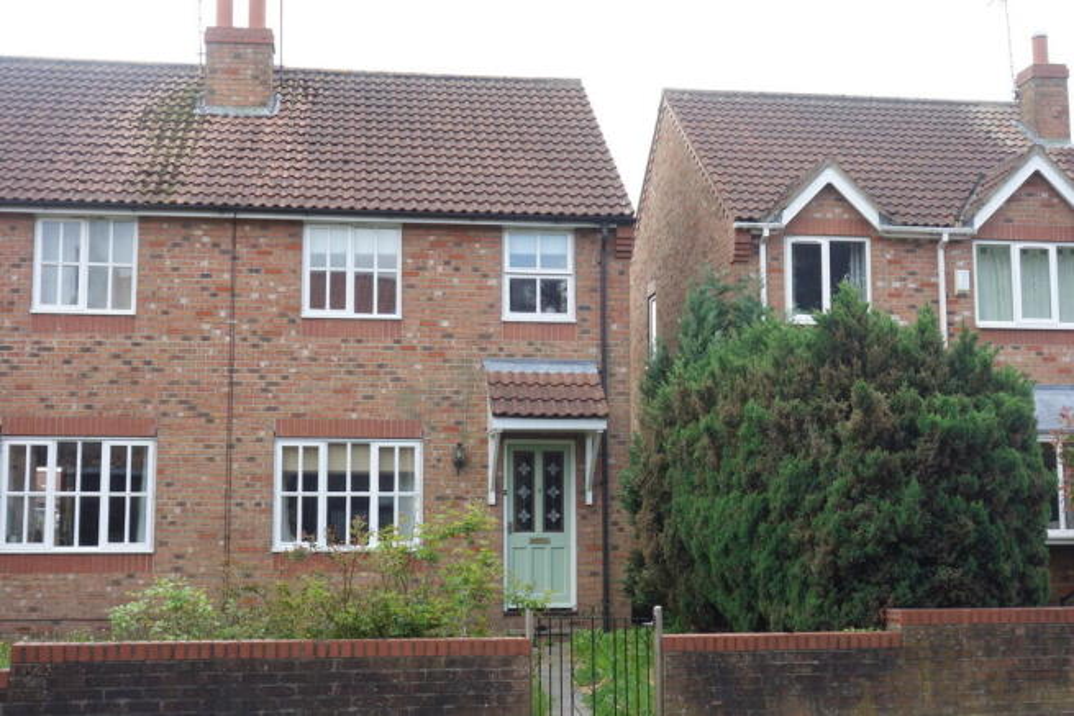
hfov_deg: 39.6
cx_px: 537
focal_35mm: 50
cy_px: 358
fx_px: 1492
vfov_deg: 27.0
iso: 125
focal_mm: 18.66
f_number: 5.6
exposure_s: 1/160
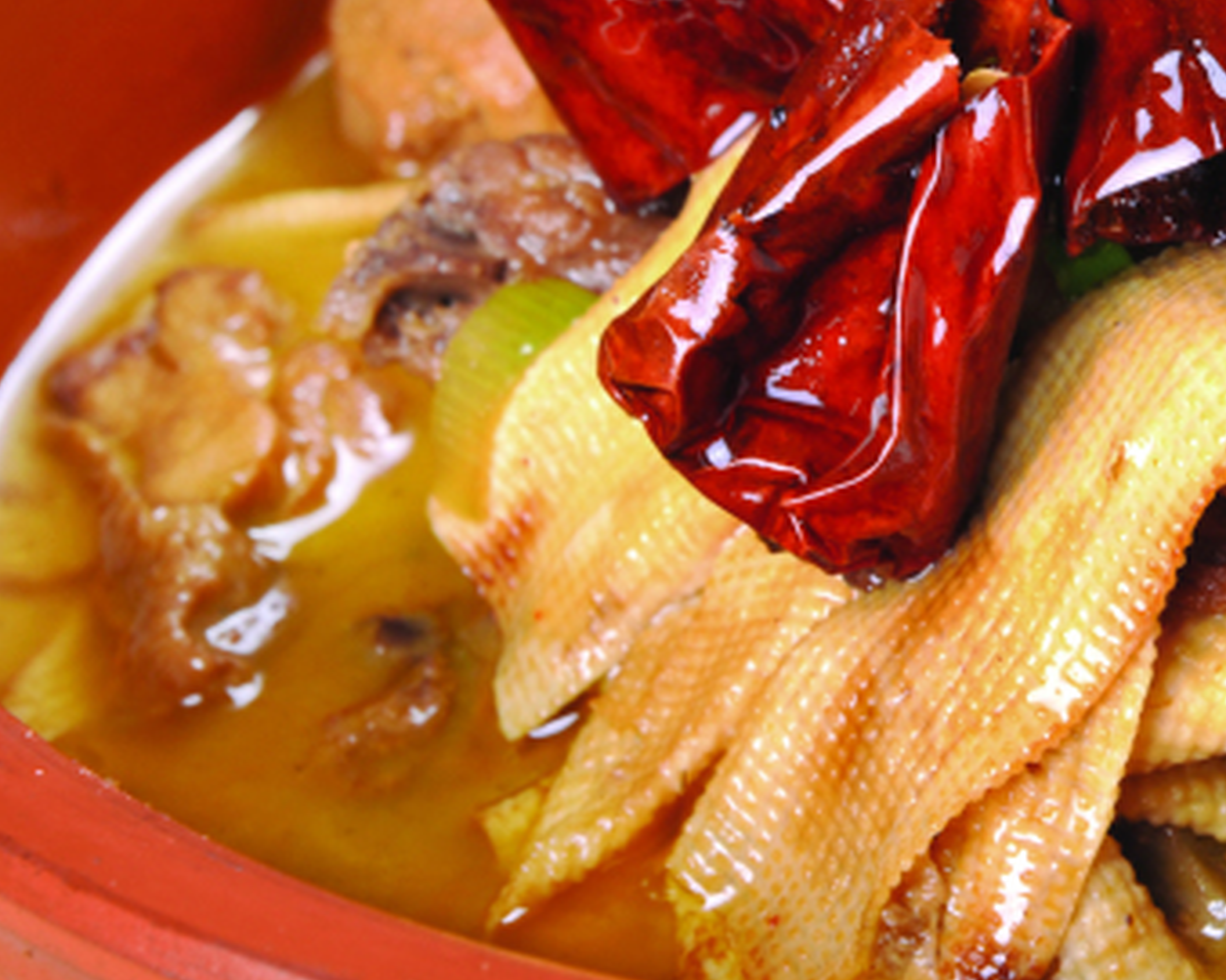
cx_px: 1497
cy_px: 146
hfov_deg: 7.9
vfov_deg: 6.4
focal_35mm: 241
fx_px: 8742
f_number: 16
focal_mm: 85
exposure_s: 1/125
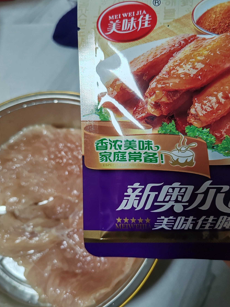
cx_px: 126
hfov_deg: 42.9
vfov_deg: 55.3
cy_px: 155
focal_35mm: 33
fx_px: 292
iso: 800
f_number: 1.9
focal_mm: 6.12
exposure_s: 1/50
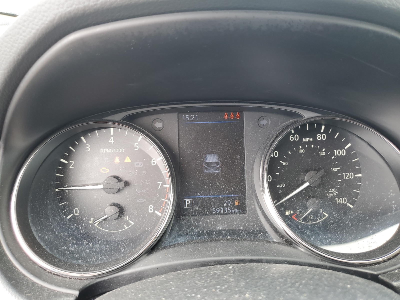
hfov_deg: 67.3
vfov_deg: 53.1
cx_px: 200
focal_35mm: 26
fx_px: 300
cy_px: 150
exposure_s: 1/60.2
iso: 53
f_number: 1.5
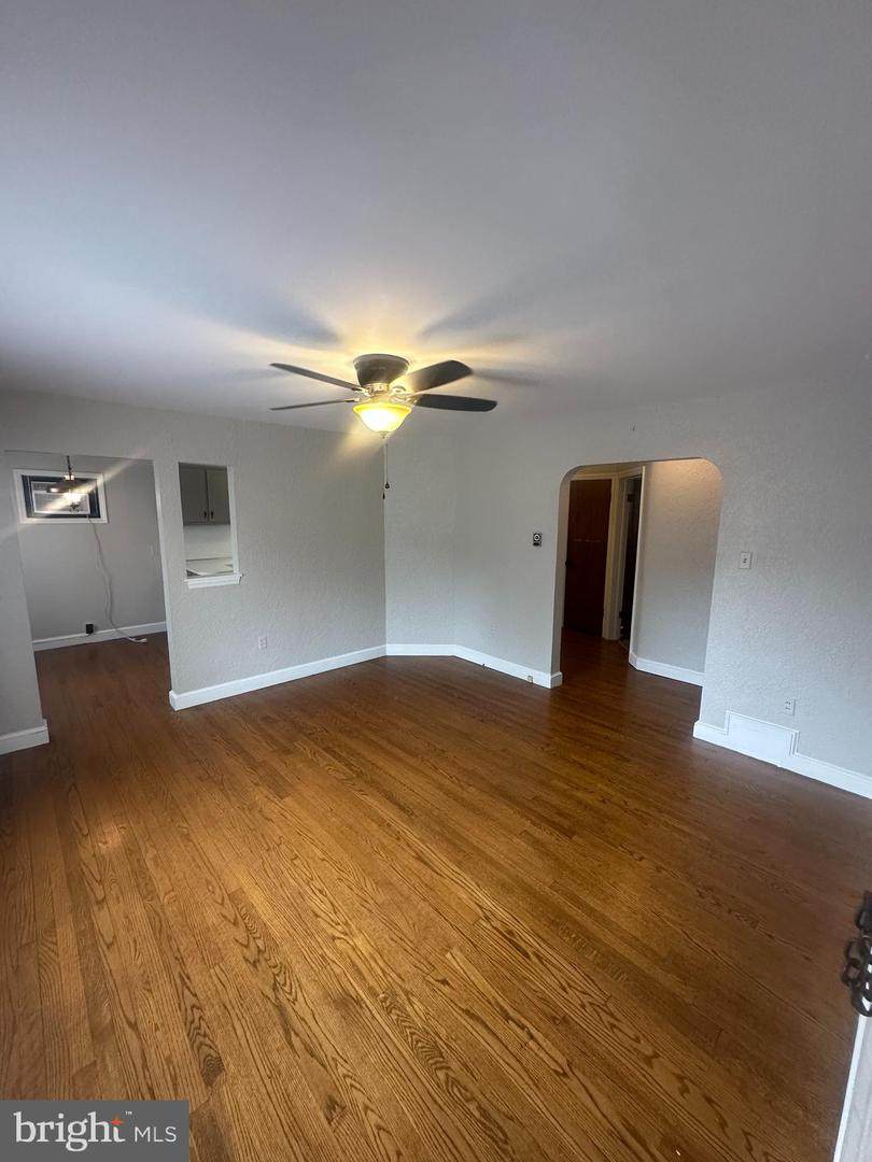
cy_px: 581
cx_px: 436
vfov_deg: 102.1
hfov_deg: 85.7
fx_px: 470
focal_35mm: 14
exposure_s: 1/120
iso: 320
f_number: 2.2
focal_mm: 2.22
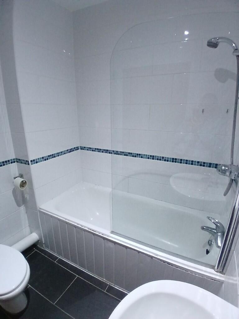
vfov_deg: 91.0
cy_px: 160
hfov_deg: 74.7
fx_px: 156
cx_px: 120
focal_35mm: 17
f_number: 2.2
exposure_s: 1/20
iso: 800
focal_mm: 1.4
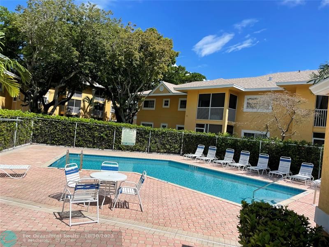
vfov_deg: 53.1
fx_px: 247
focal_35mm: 26
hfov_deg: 67.3
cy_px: 124
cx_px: 164
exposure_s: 1/4651
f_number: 1.6
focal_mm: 4.2
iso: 32
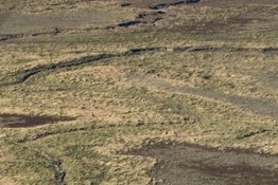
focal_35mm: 1128
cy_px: -249
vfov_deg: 1.2
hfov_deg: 1.8
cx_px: -346
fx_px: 8715
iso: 400
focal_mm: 185
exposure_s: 1/1000
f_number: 10
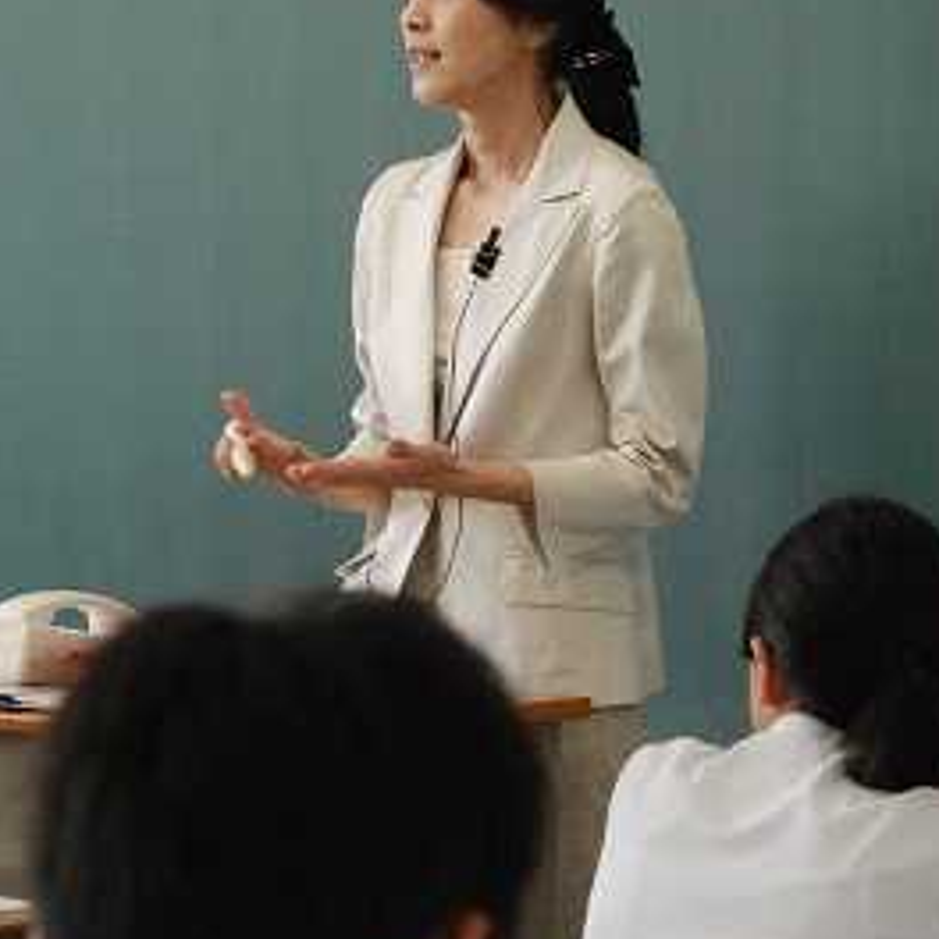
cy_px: 329
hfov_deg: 6.6
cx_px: 462
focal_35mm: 267
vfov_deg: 6.6
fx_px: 8194
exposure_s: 1/200
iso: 1600
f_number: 5.6
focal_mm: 92
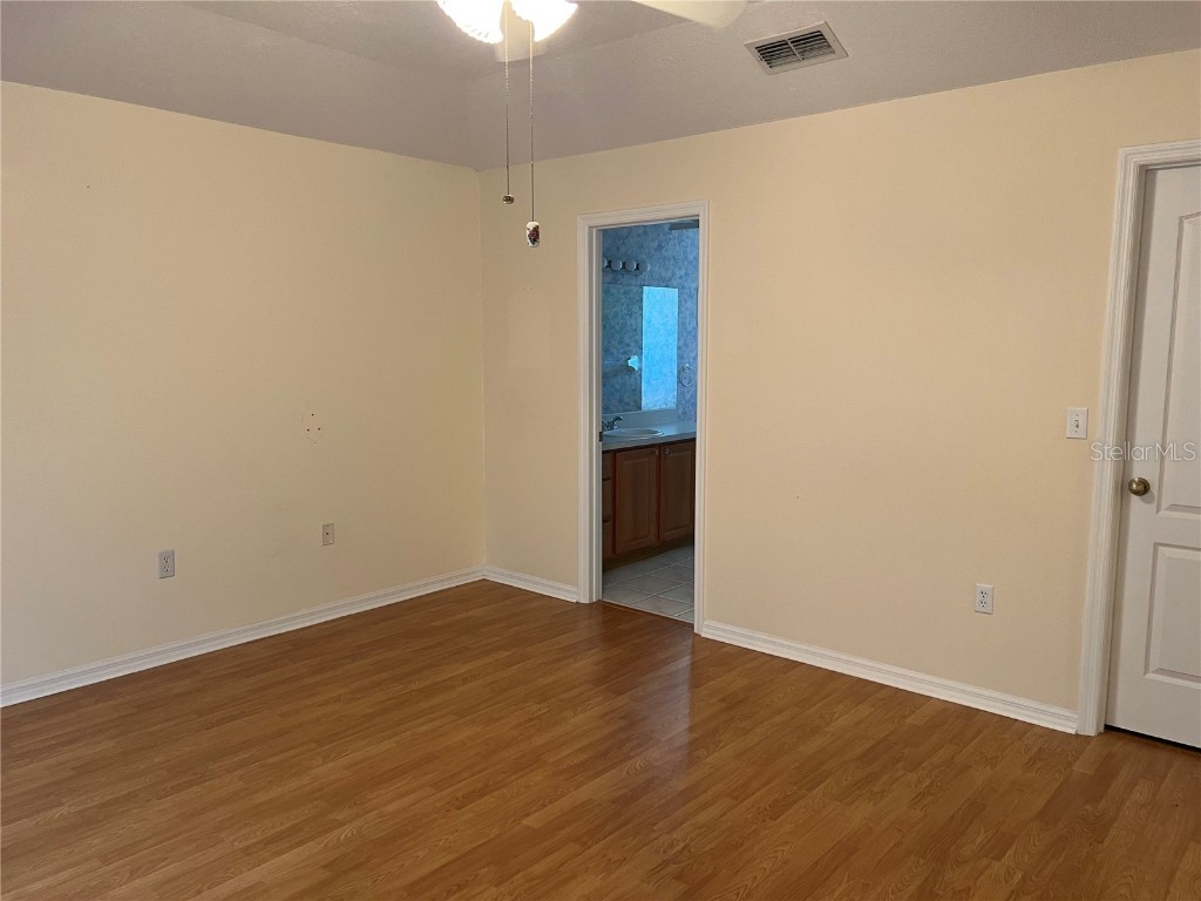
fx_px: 902
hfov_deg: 67.3
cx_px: 600
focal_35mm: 26
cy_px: 450
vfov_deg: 53.1
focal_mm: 5.7
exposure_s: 1/60
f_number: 1.5
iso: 125
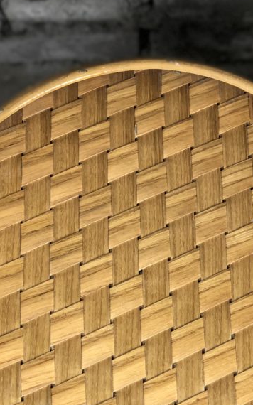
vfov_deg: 20.8
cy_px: 319
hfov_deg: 13.2
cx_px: 135
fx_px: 1093
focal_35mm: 99
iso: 80
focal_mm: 6
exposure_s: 1/50
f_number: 2.4
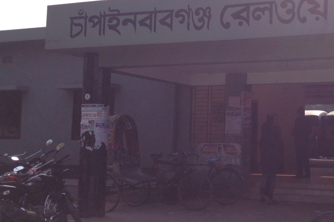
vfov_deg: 21.2
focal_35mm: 64
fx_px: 594
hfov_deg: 30.4
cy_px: 92
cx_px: 281
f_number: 2.4
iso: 50
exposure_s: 1/1623
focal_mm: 4.28
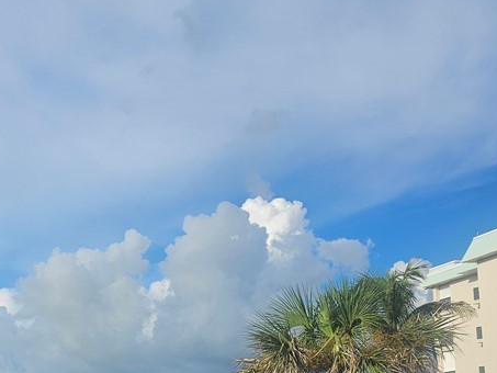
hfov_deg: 34.0
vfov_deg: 27.0
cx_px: 18
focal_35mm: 52
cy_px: 340
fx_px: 747
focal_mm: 6.3
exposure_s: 1/1142
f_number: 1.7
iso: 10
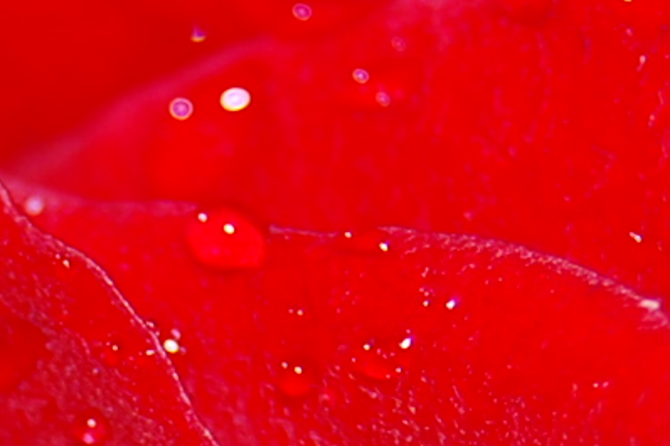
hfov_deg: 3.4
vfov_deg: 2.3
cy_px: 1080
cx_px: -153
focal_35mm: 602
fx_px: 11192
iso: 100
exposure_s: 1/125
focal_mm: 55
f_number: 5.6
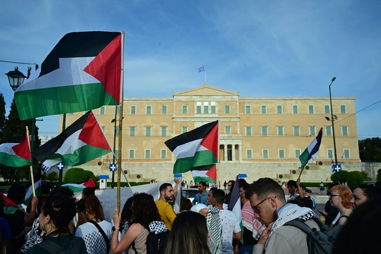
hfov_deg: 59.5
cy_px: 127
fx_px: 333
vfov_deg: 41.7
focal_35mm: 32
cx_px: 190
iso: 800
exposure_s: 1/10000
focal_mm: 31.5
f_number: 4
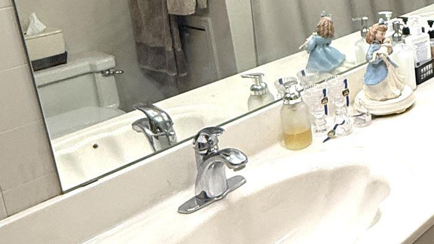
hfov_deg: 35.5
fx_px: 575
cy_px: 14
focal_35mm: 50
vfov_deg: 23.2
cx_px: 474
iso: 250
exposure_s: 1/120
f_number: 2.2
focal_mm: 2.22
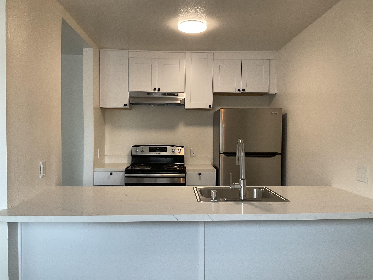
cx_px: 186
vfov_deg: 48.2
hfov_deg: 61.7
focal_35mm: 29
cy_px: 140
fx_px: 312
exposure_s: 1/60
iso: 64
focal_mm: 3
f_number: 1.8
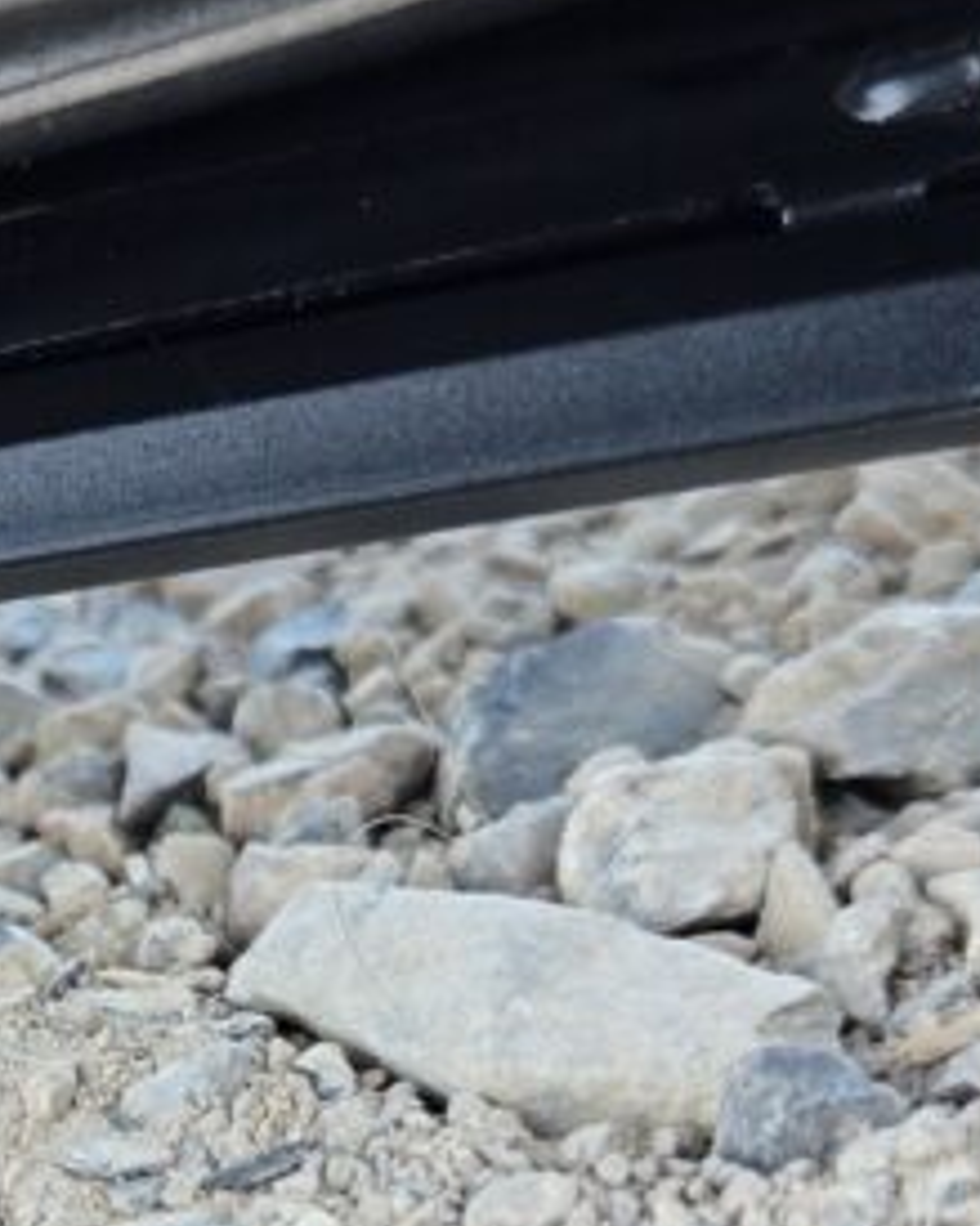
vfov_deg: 22.4
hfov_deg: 17.8
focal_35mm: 84
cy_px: 1011
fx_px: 3047
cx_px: -36
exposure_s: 1/180
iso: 80
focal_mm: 5.4
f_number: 1.8
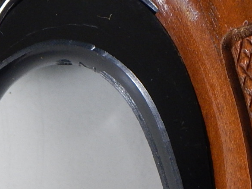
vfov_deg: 8.7
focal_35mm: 167
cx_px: 141
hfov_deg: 11.8
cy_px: -60
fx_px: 1216
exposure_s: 1/40
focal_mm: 10.9
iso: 400
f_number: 4
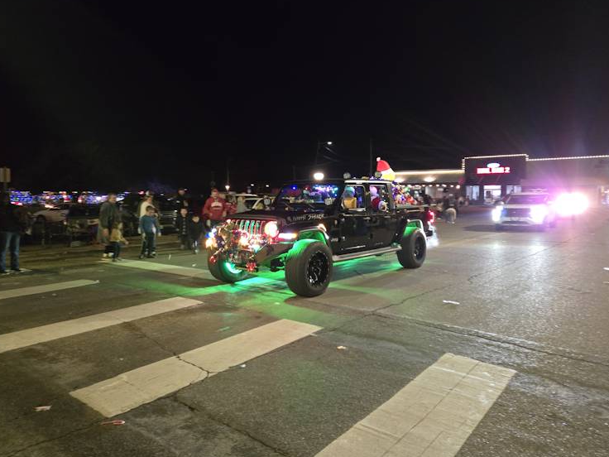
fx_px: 440
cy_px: 224
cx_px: 310
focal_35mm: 25
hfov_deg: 69.4
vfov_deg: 54.9
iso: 1250
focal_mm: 5.4
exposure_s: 1/50
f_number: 1.8
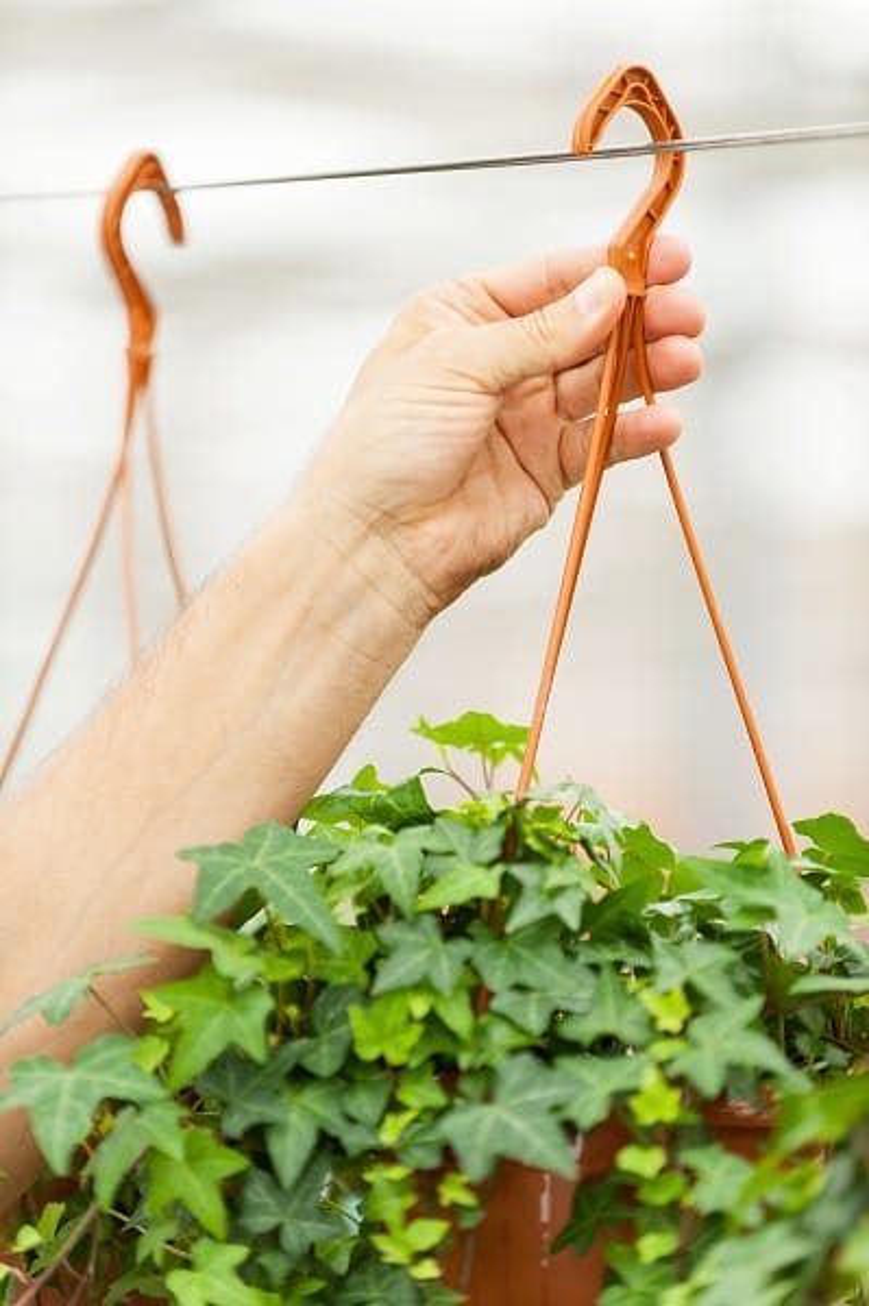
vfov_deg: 12.8
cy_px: 653
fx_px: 5803
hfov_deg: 8.6
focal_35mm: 160
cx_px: 434
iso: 200
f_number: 3.2
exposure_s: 1/250
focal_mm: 160
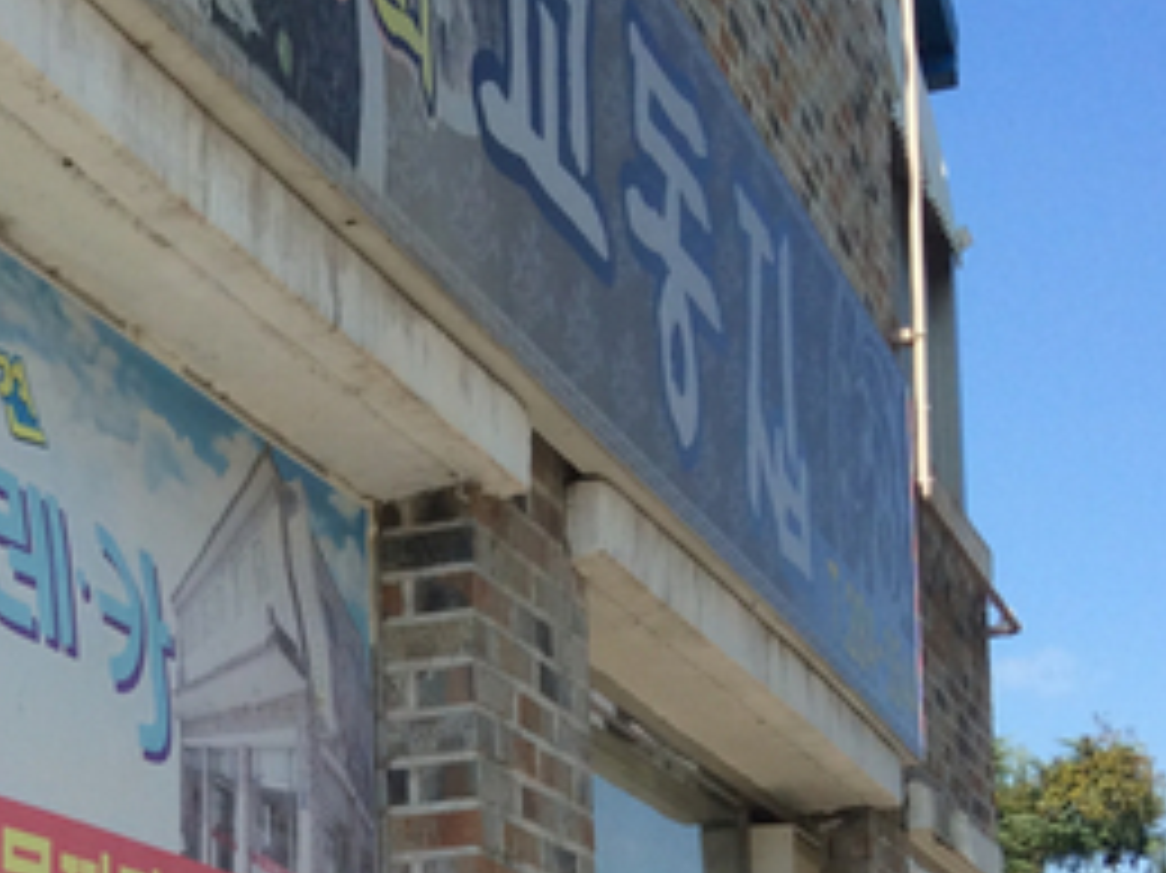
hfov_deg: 21.3
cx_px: 2
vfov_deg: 16.1
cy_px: 968
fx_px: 2996
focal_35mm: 89
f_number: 2.4
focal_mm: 3.3
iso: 32
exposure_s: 1/937
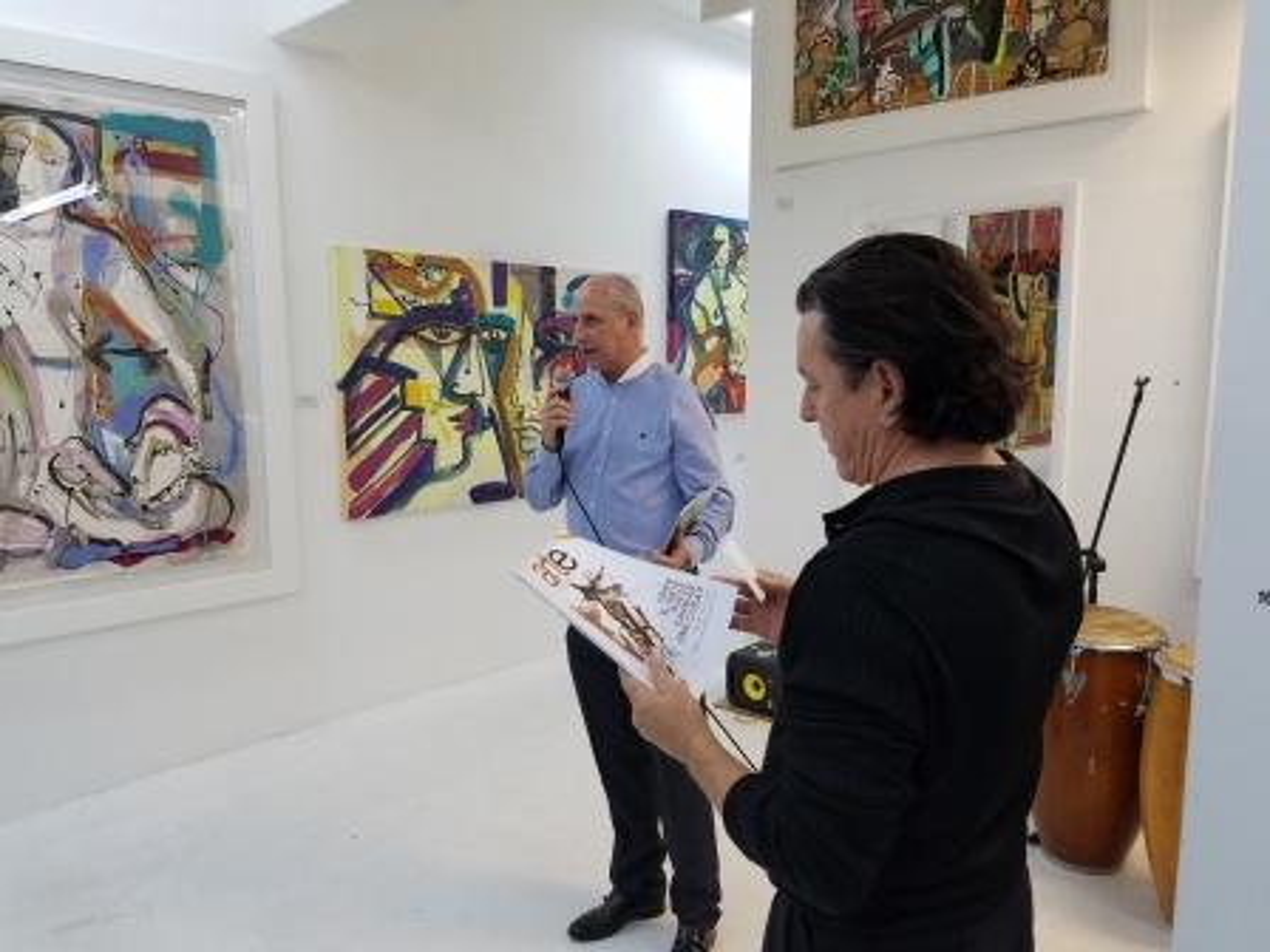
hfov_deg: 67.3
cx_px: 635
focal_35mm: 26
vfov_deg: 53.1
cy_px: 476
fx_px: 954
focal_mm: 4.2
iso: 100
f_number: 1.7
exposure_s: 1/120
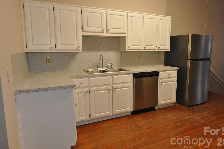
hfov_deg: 76.1
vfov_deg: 54.9
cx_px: 120
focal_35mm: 23
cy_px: 69
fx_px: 143
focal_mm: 14
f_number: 4
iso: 500
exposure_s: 1/60
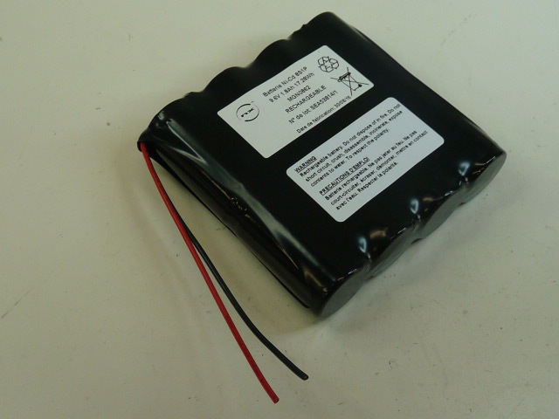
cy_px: 210
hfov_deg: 38.9
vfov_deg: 29.7
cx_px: 280
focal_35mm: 49
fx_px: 791
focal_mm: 4.8
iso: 100
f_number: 2.8
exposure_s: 1/60
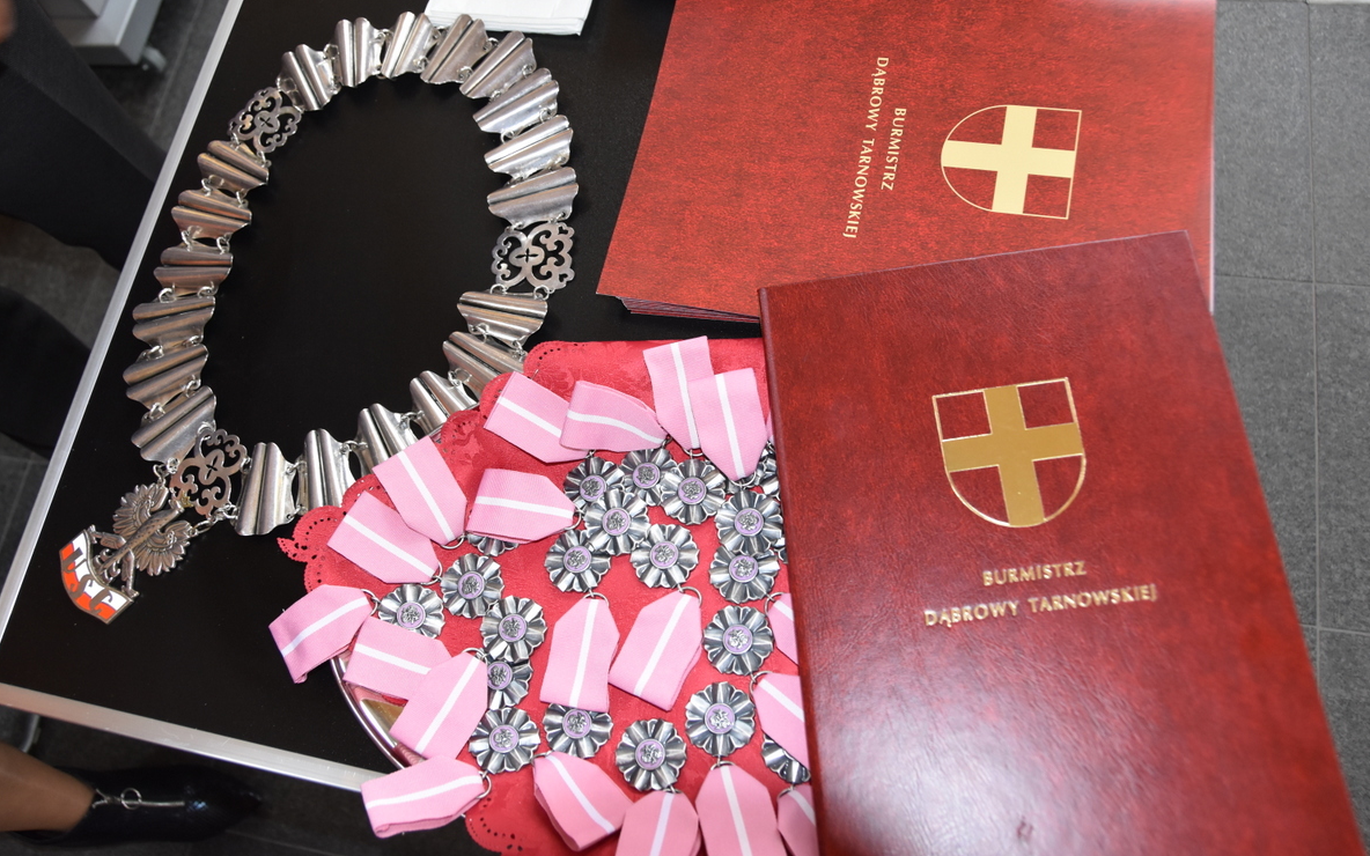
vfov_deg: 40.6
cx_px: 688
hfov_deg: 61.2
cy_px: 411
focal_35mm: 31
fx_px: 1157
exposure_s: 1/60
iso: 800
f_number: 4
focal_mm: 20
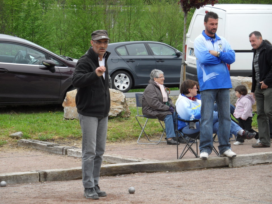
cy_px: 102
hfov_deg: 13.2
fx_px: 1179
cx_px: 136
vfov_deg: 9.9
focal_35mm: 150
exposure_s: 1/180
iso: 100
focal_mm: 24.6
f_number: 4.4
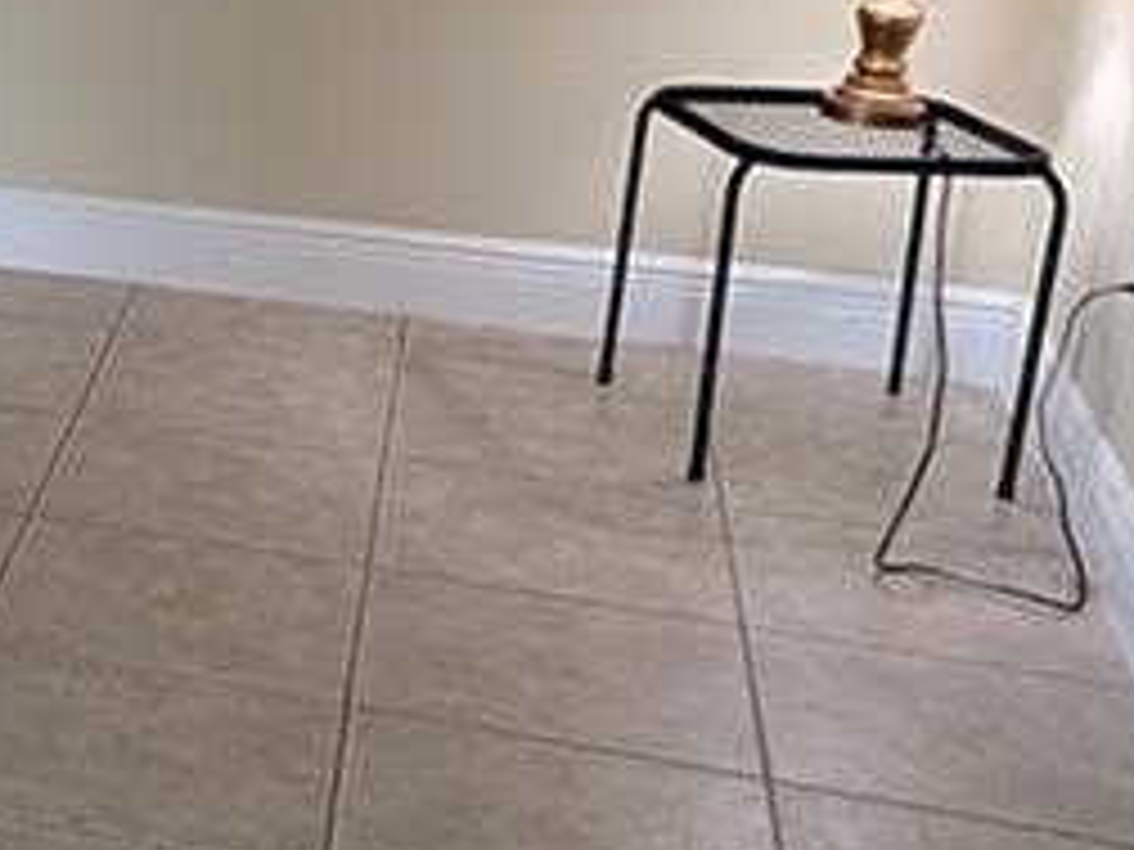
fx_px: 2490
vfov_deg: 19.0
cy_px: 49
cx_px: -792
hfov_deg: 20.1
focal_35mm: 76
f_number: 1.7
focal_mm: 2.02
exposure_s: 1/24
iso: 73
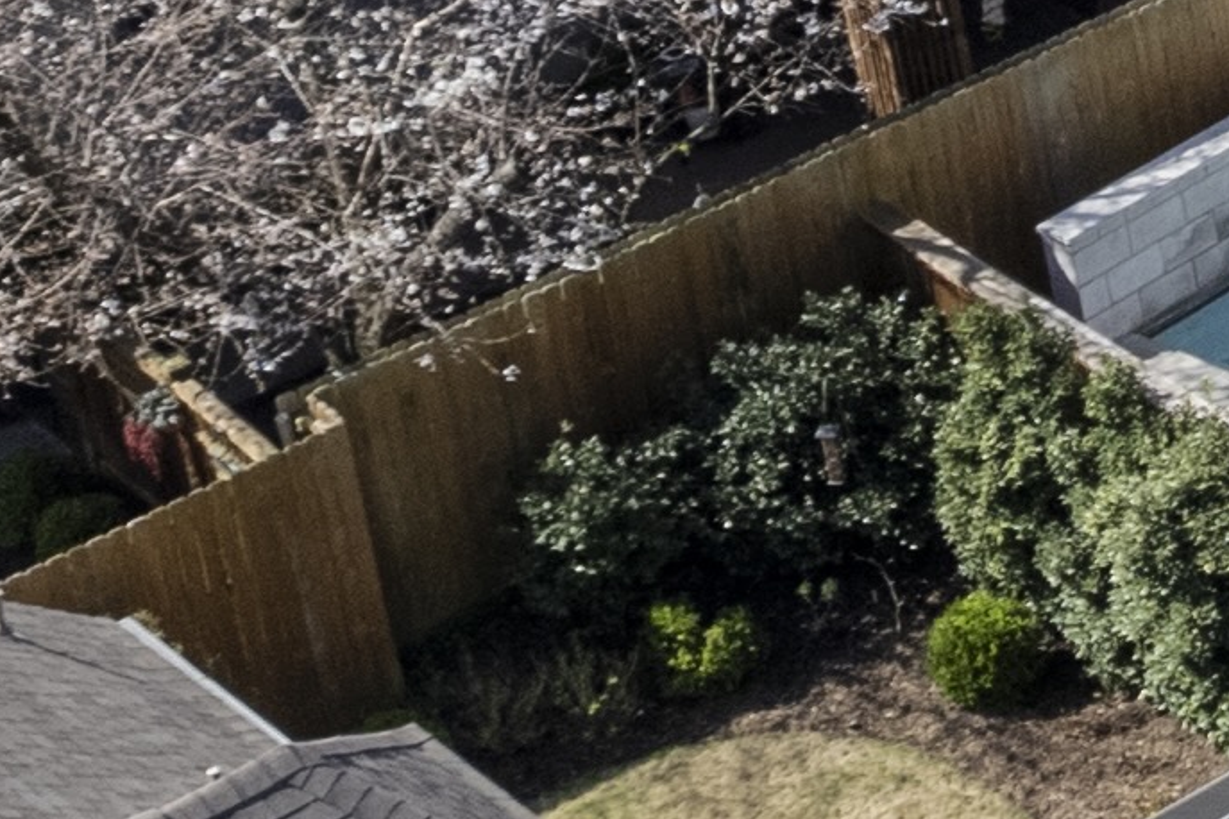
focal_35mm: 175
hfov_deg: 9.7
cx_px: 3361
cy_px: -762
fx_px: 5974
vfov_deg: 7.6
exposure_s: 1/640
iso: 100
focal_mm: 8.38
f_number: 2.8
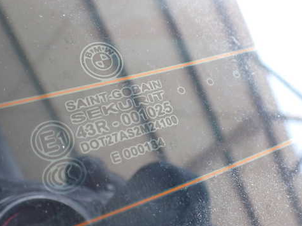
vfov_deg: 37.7
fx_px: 331
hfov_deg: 49.0
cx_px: 148
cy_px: 111
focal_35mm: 38
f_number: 2.3
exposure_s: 1/125
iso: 320
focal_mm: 5.4
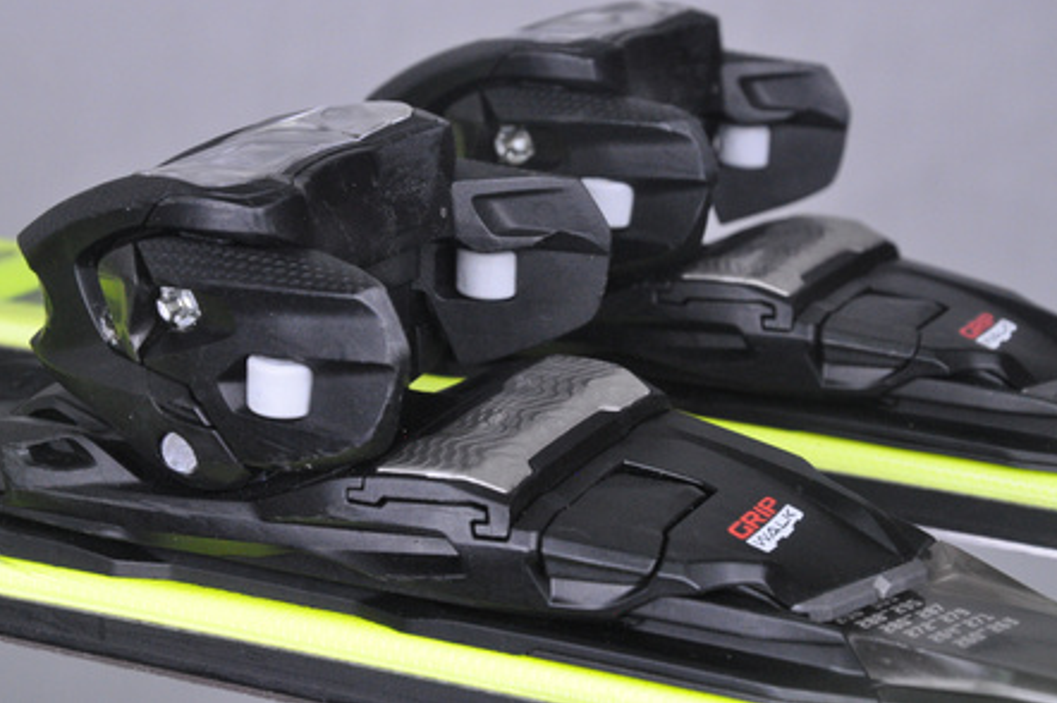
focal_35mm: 115
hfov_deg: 17.9
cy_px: 348
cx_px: 536
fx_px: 3360
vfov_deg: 11.9
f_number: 9.5
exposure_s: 1/125
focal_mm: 75
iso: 3200
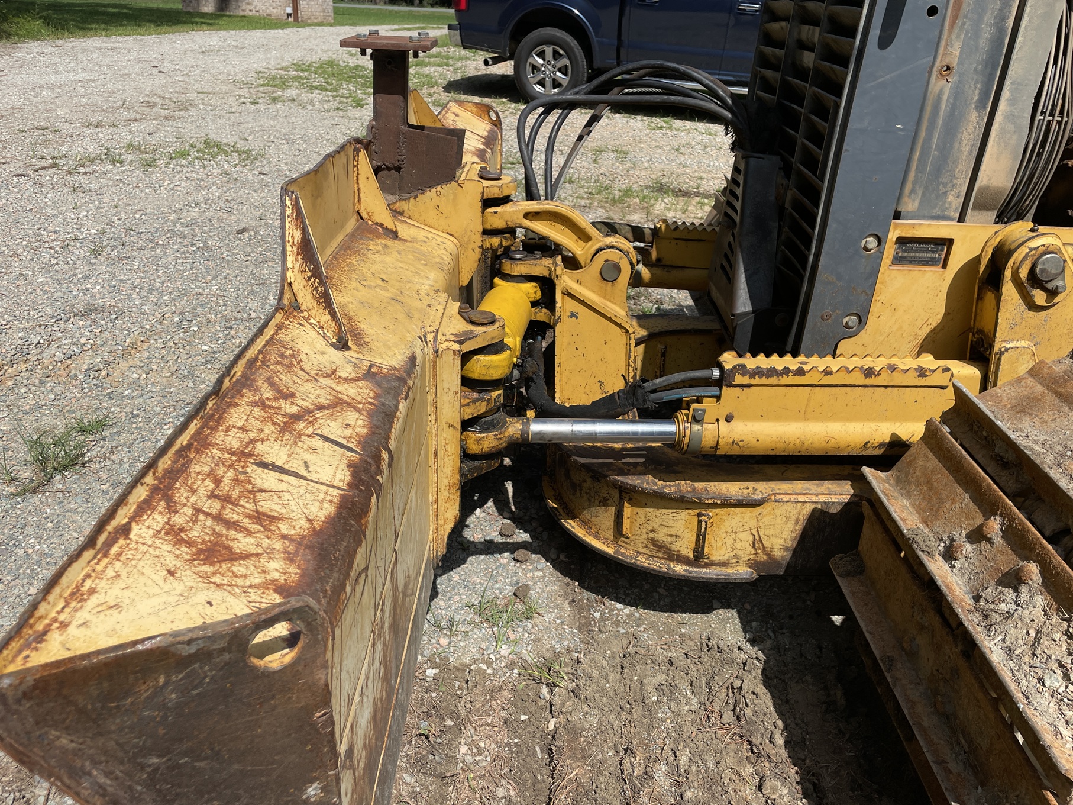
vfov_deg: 53.1
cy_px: 402
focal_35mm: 26
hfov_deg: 67.3
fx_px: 806
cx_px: 536
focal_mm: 4.2
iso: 32
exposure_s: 1/4132
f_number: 1.6
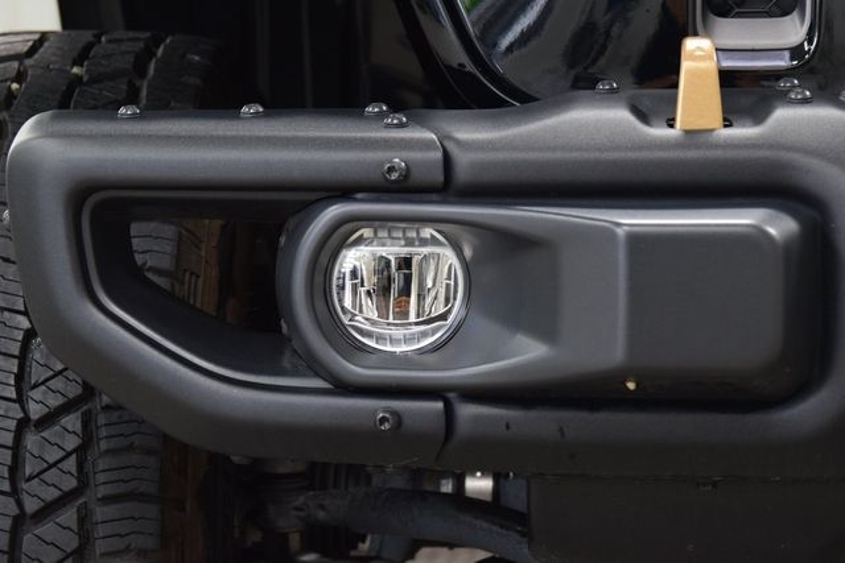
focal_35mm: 105
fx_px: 2465
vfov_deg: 13.0
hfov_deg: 19.5
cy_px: 282
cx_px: 422
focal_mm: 70
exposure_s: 1/30
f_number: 6.3
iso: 1600
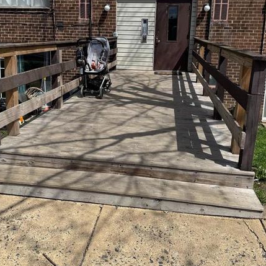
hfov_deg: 49.7
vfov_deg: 49.0
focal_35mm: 33
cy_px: 90
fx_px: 287
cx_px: 126
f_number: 1.78
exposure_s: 1/5814
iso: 80
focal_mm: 6.76
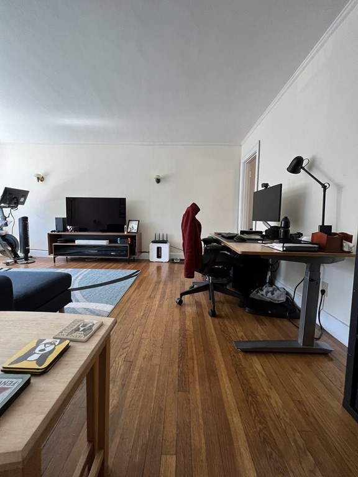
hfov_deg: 89.9
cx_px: 179
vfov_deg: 106.2
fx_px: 179
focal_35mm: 13
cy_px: 238
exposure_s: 1/77
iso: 250
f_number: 1.8
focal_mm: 1.57
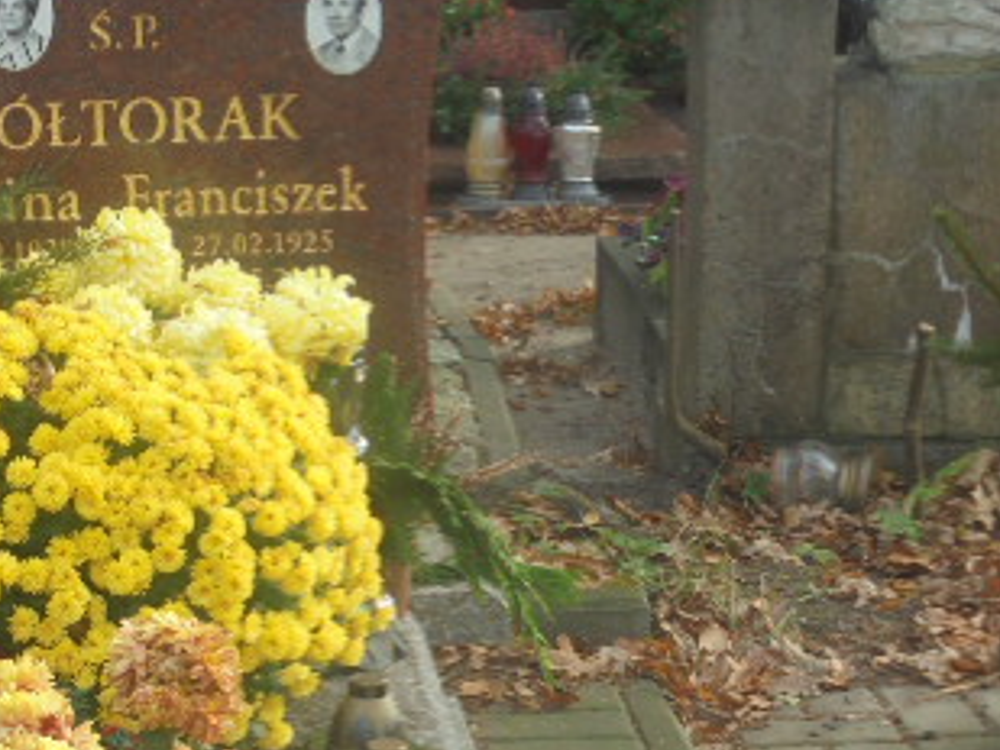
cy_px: 624
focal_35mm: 116
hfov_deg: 16.7
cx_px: 49
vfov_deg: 12.7
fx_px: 3352
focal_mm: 10.1
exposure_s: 1/60
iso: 100
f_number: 5.2
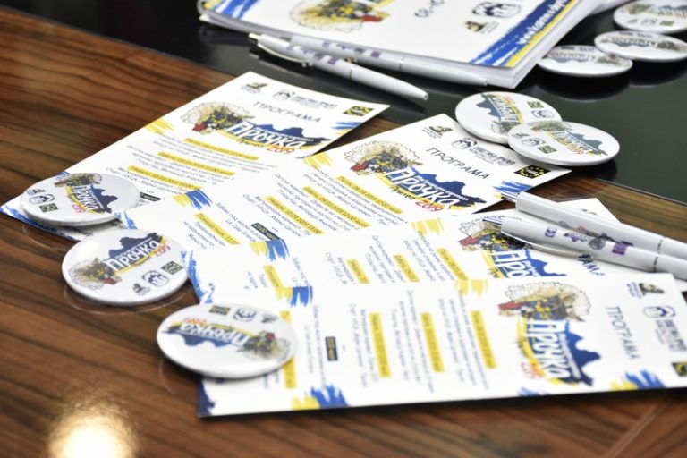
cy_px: 229
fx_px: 1603
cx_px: 344
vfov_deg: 16.3
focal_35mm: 84
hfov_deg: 24.2
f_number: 5.6
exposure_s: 1/60
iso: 1250
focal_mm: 56
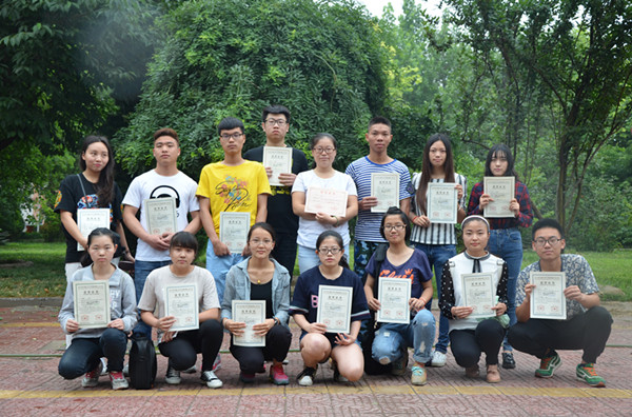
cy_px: 208
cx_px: 316
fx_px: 840
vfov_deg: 27.9
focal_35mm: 48
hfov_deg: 41.2
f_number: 5.6
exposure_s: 1/125
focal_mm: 32
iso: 360
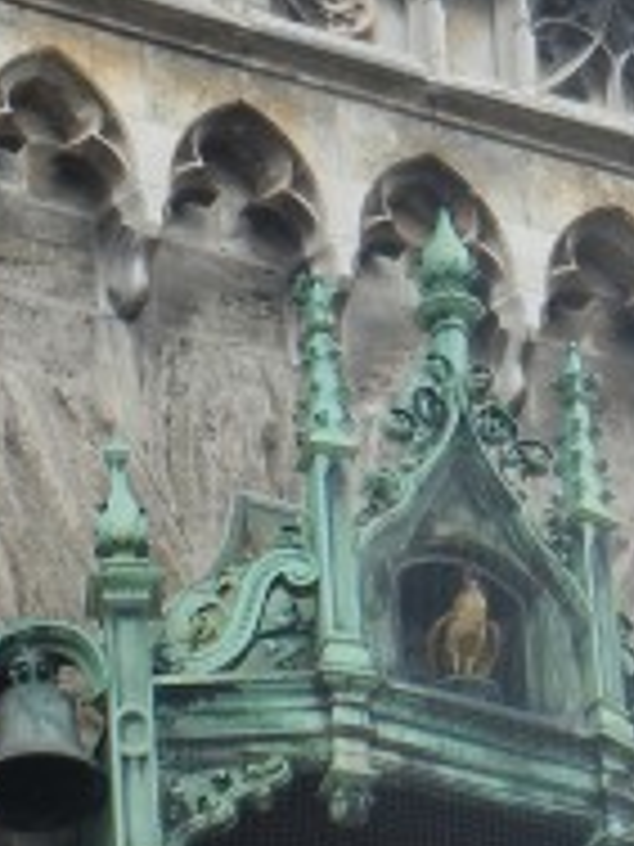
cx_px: 220
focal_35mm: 475
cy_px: 1408
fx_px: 11600
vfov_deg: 4.1
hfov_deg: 3.1
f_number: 4.6
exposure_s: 1/61.7
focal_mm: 20.9
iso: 160
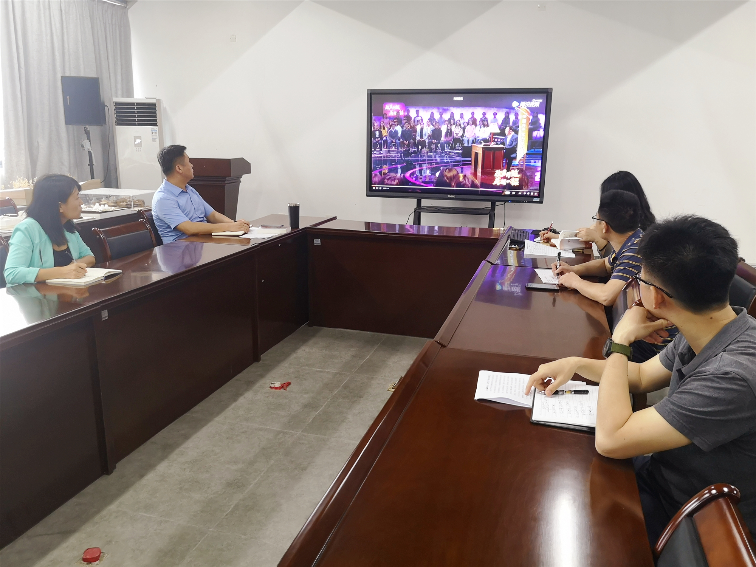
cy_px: 284
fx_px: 590
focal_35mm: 27
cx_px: 378
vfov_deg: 51.4
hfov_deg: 65.3
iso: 250
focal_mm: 3.95
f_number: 1.8
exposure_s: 1/33.3
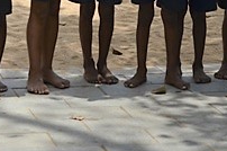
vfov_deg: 7.5
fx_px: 1125
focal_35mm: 179
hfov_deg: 11.4
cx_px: -19
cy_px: -69
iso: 100
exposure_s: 1/1600
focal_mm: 35
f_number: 1.8
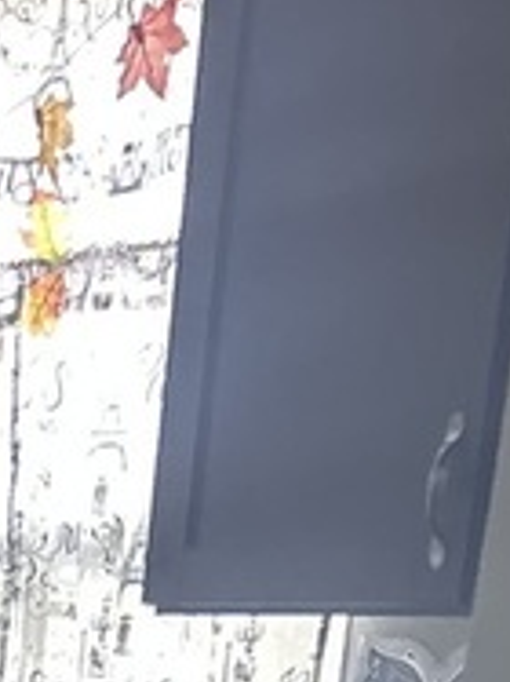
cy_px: 1725
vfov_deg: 10.8
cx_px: -790
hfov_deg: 8.8
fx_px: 2950
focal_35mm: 150
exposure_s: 1/50
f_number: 1.5
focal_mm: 5.7
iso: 500
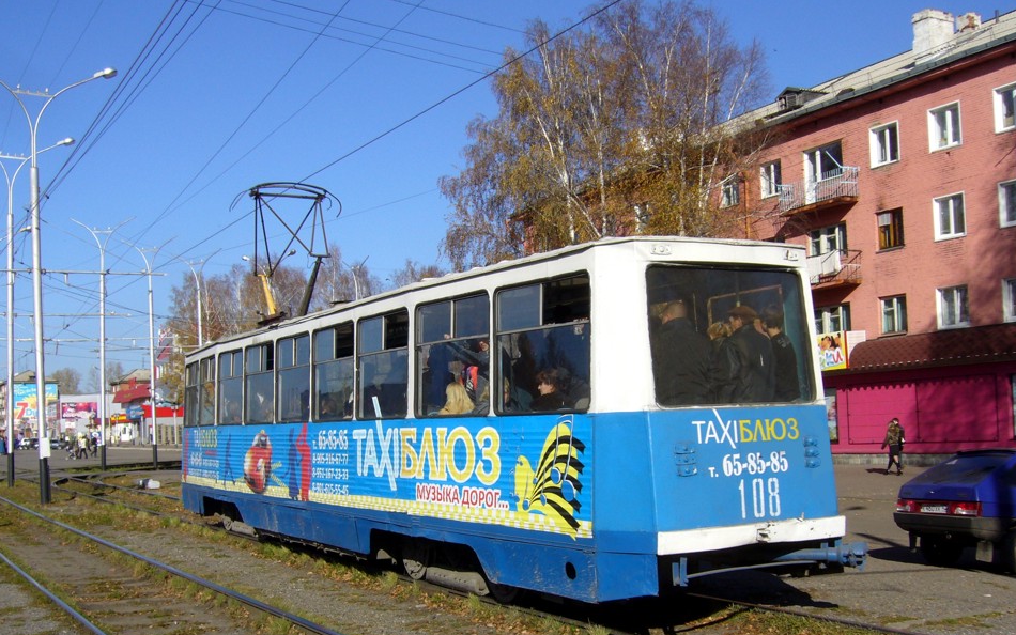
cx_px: 479
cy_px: 375
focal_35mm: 40
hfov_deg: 49.2
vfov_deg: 31.9
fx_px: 1108
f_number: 5.6
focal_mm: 5.8
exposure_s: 1/400
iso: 80
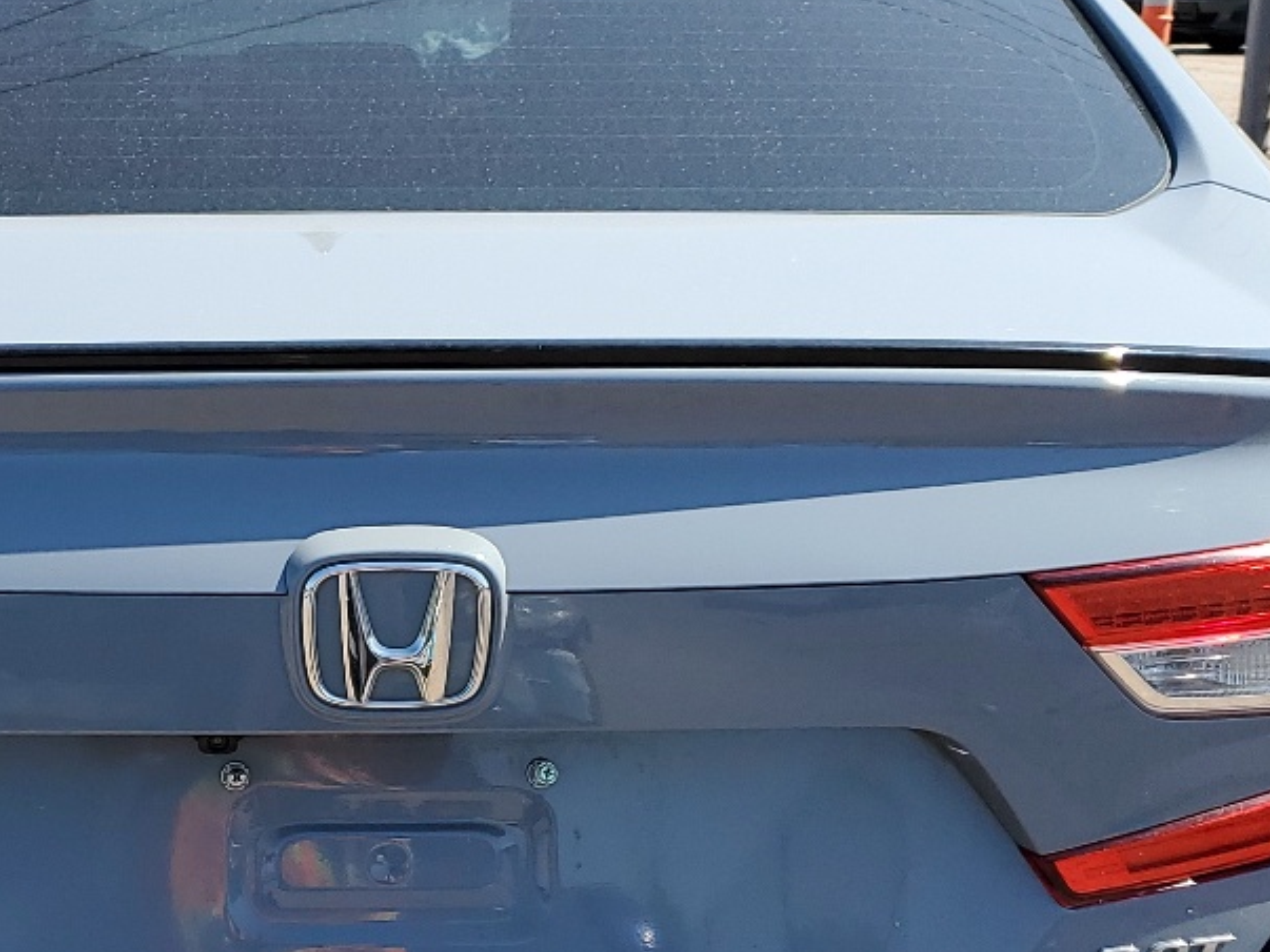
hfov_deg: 27.7
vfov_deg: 21.1
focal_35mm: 69
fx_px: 2531
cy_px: 697
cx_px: 301
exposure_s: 1/2000
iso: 50
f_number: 1.5
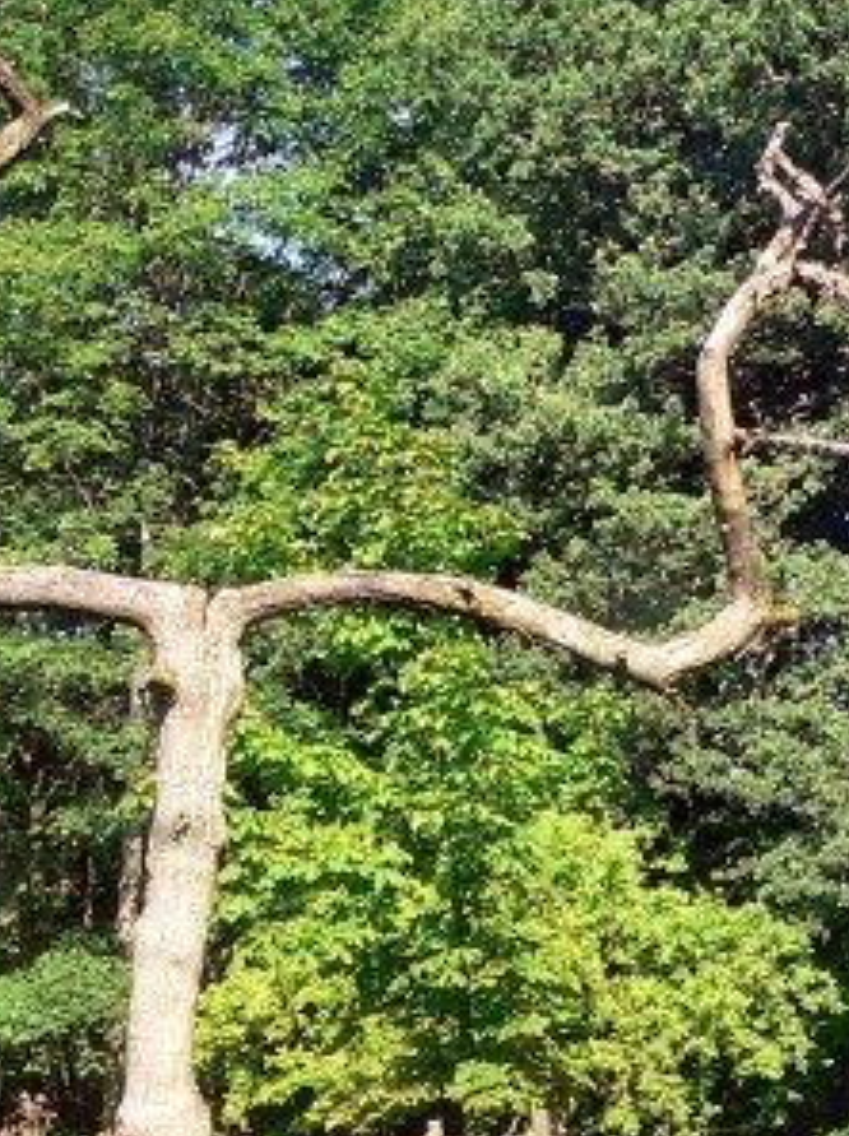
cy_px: 799
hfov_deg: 16.1
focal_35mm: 91
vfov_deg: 21.4
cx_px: 222
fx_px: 2982
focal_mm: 6
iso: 80
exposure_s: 1/125
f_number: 4
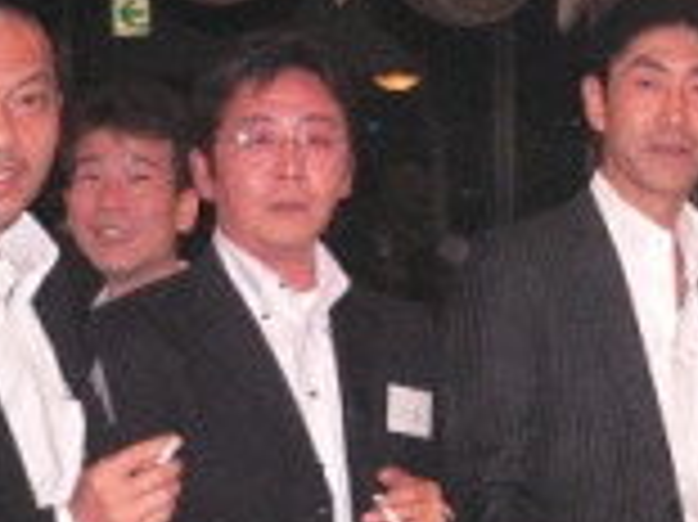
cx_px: 639
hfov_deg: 19.1
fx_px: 2035
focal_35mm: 101
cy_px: 369
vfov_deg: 14.6
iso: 400
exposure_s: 1/60
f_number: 2.8
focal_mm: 5.8
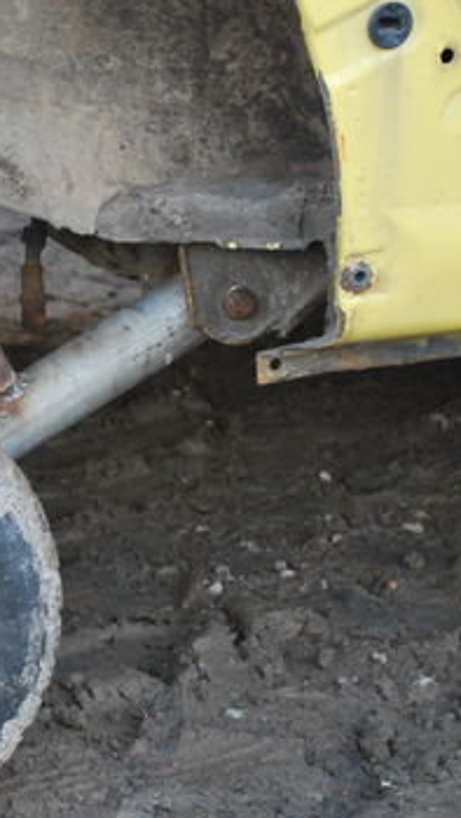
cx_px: -201
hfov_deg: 8.6
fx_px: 2997
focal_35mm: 138
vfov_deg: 15.6
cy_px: 453
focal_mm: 48
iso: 800
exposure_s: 1/250
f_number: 5.6
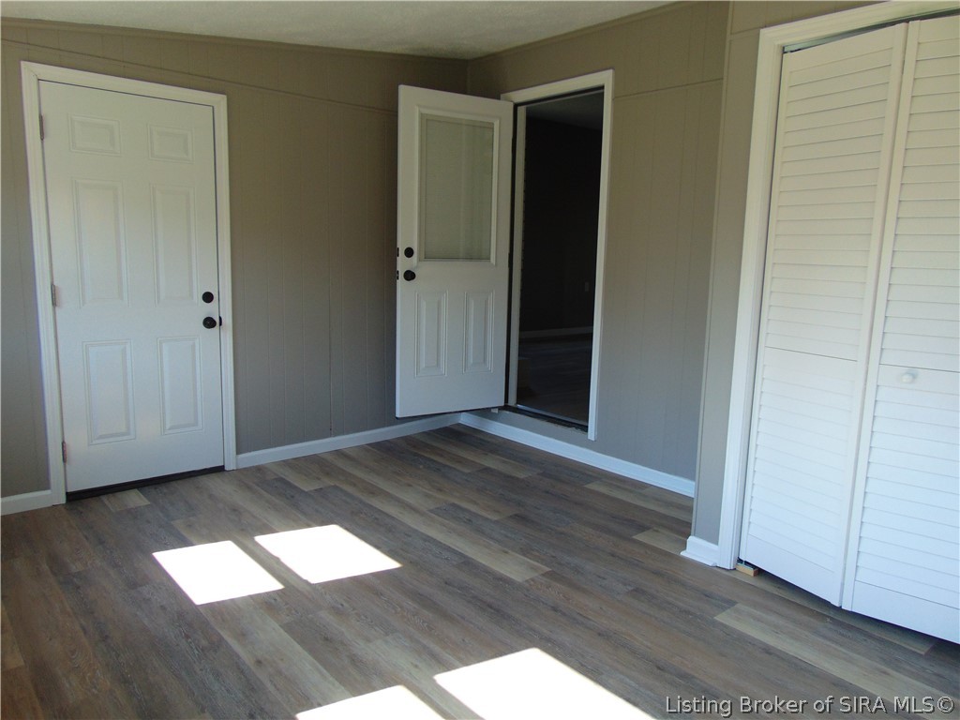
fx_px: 693
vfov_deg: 54.9
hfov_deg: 69.4
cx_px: 480
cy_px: 360
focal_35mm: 25
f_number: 3
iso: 80
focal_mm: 4.5
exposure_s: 1/125
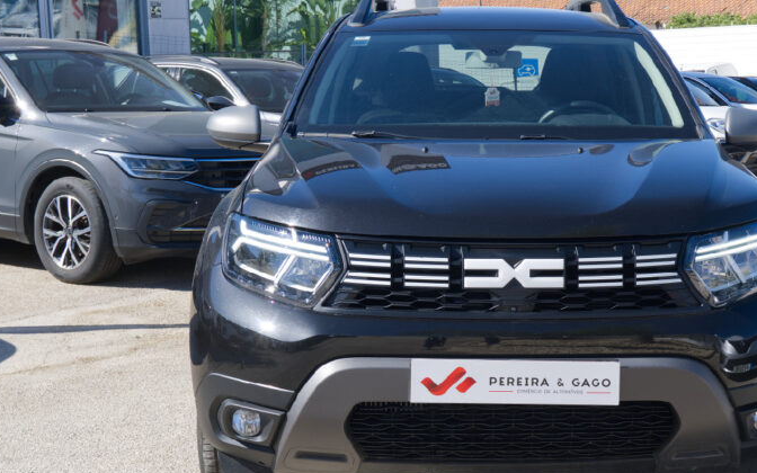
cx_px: 489
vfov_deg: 22.0
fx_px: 1217
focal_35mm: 59
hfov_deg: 34.3
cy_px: 258
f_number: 9
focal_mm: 25.6
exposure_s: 1/200
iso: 160
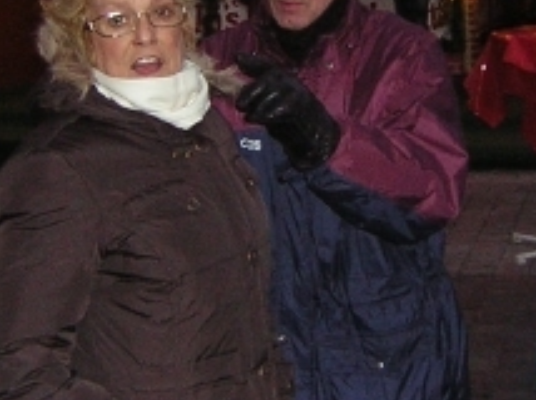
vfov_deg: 14.6
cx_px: 361
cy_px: 100
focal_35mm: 101
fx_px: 1562
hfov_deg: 19.4
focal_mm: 4.7
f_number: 2.6
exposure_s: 1/60.1
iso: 110
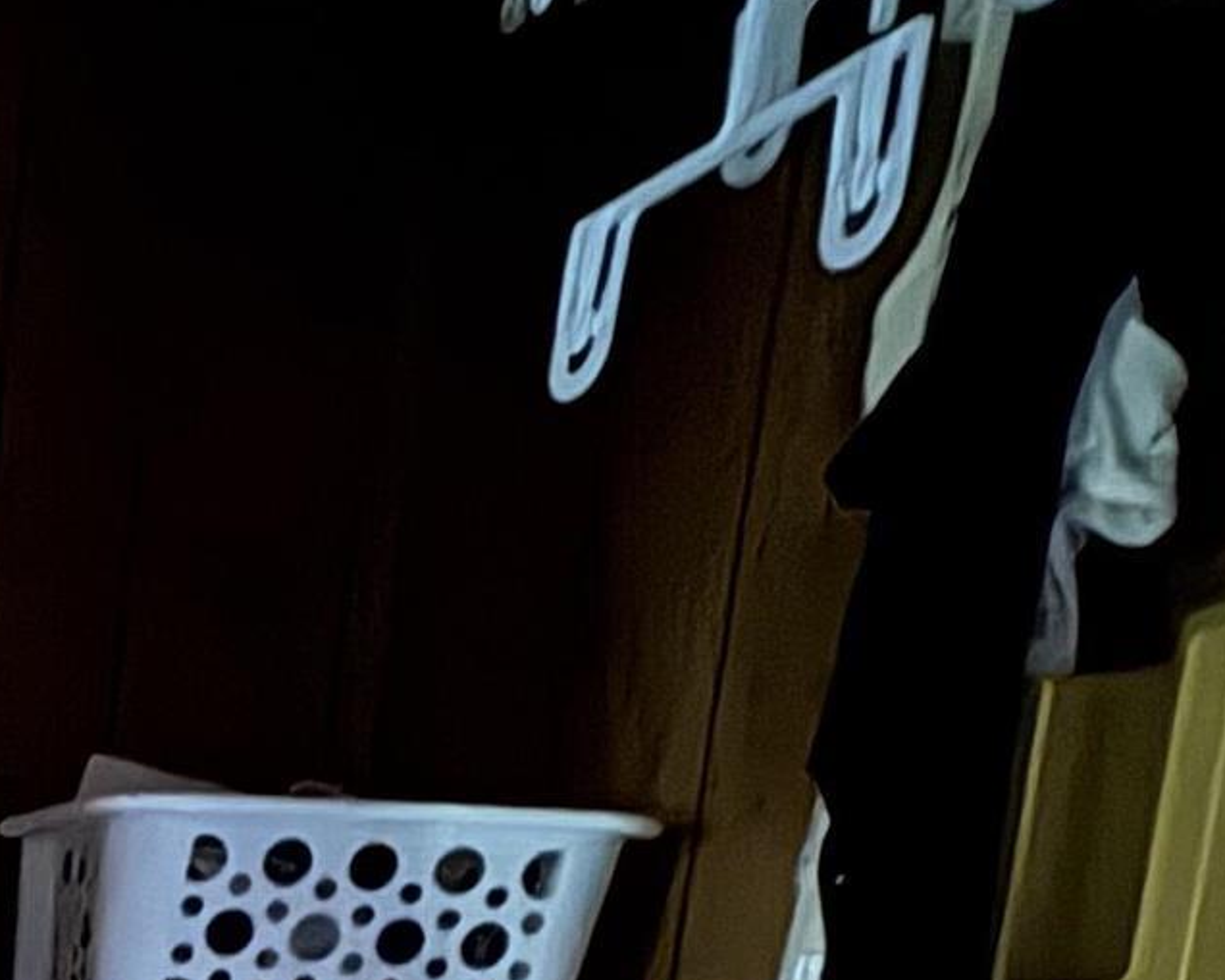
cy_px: 1625
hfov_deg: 20.8
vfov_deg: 19.1
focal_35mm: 66
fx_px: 2393
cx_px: -921
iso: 1600
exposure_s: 1/8
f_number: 2.2
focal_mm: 2.22
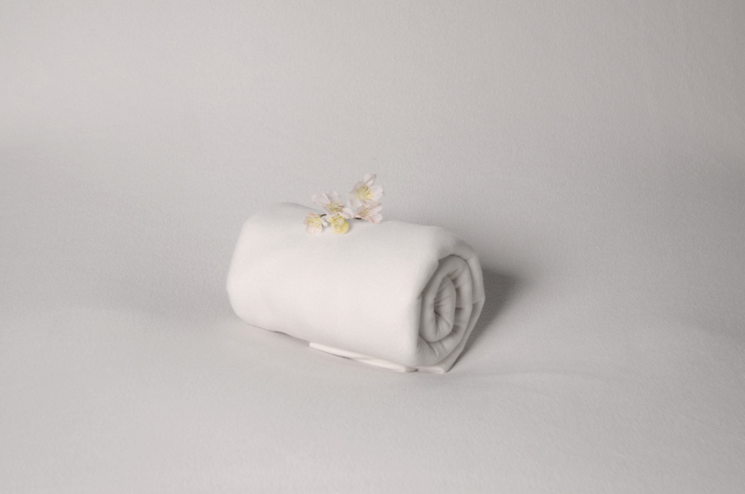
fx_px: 1704
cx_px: 372
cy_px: 247
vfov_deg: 16.5
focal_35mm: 82
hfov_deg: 24.7
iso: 400
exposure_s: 1/100
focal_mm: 55
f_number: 4.5
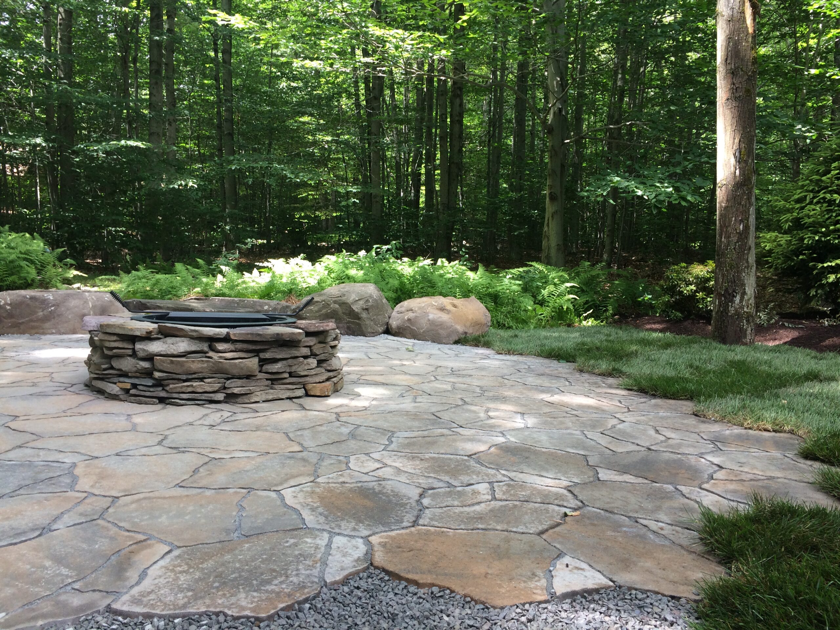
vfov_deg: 48.2
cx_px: 420
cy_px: 315
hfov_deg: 61.7
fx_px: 704
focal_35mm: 29
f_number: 2.2
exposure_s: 1/120
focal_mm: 4.15
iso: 50
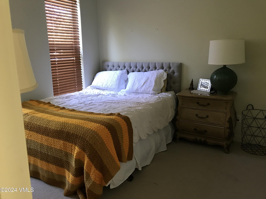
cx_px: 133
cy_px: 100
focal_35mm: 28
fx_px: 215
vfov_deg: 49.7
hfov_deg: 63.4
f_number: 1.8
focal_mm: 3.99
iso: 64
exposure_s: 1/15
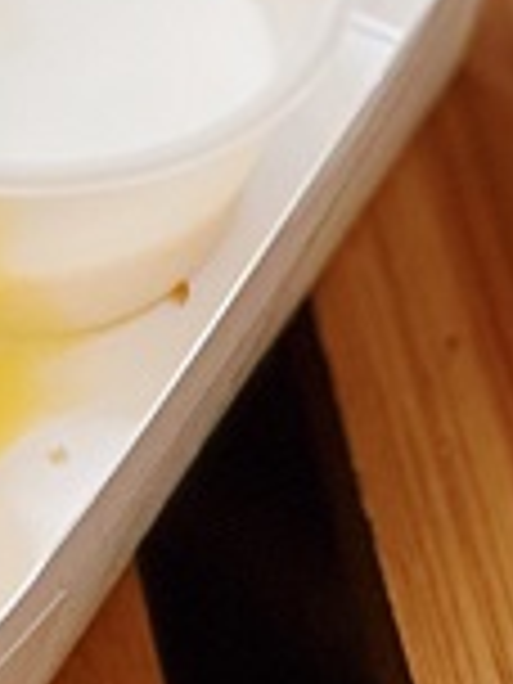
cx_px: -819
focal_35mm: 404
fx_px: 7983
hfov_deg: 3.6
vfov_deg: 4.8
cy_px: -860
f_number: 2.8
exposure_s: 1/121
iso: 125
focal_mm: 9
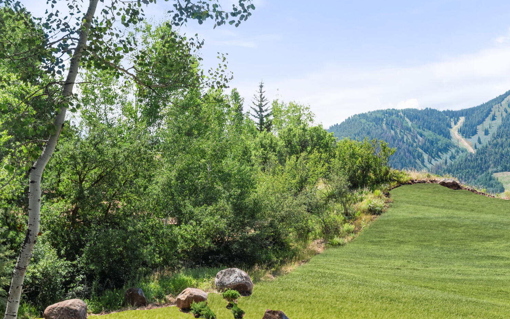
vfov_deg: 16.5
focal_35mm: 78
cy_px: 292
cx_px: 373
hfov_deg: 26.2
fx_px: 1084
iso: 400
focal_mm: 38
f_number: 7.1
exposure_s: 1/125
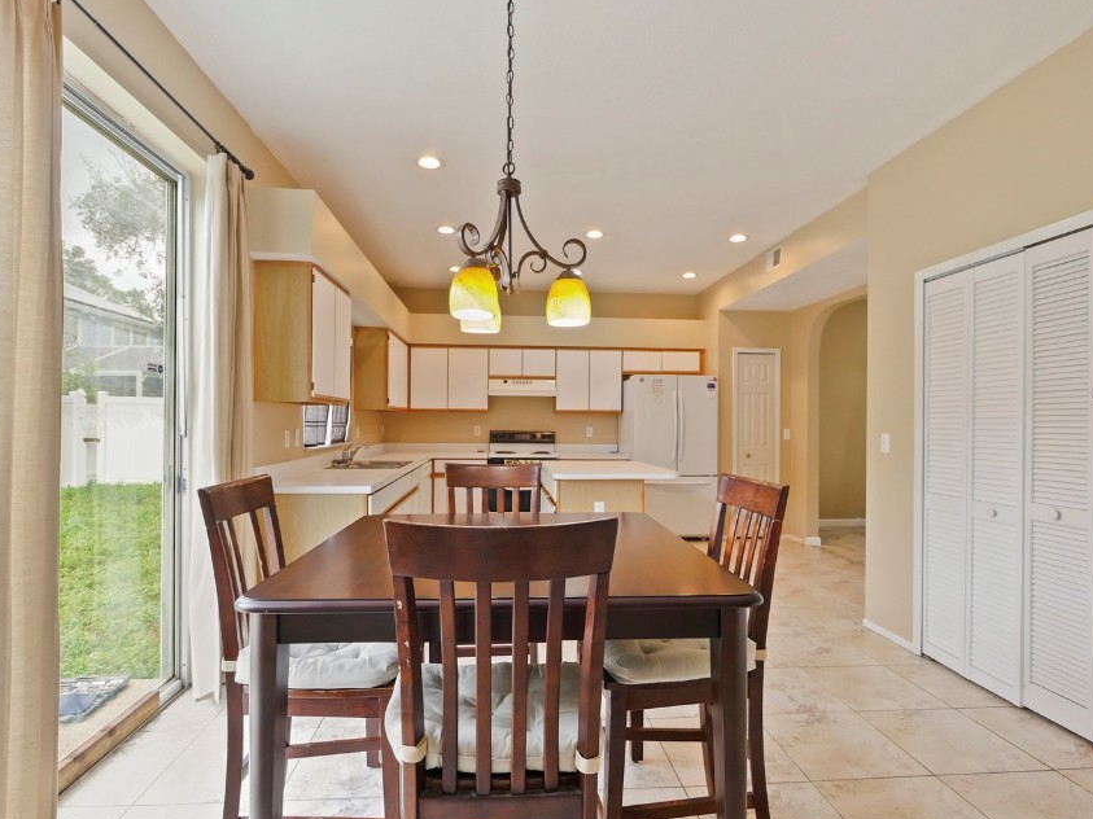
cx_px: 551
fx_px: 537
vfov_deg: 74.7
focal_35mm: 17
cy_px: 398
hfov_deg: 91.0
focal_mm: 7
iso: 400
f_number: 4
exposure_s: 1/60
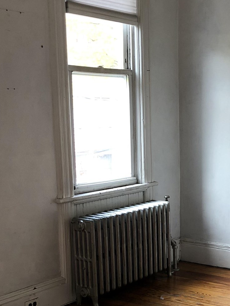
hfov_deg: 21.3
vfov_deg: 29.0
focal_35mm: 66
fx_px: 585
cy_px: 223
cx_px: 240
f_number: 1.8
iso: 25
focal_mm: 3.99
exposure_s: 1/40
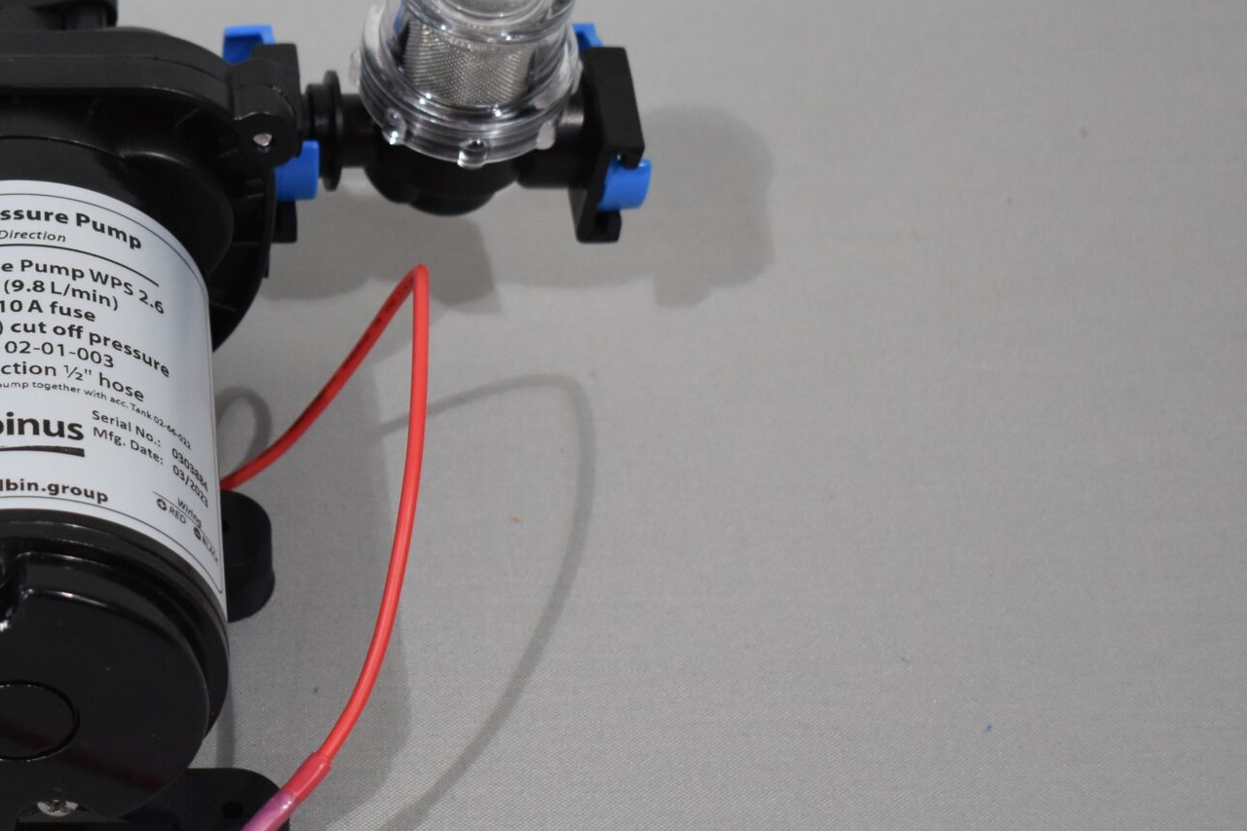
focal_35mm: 105
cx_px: 60
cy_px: 382
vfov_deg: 13.0
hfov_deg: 19.0
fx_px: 3636
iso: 800
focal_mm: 35
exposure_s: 1/250
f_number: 4.5
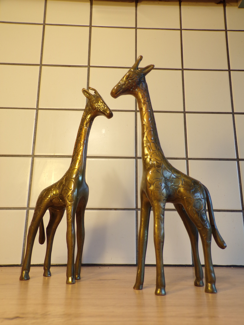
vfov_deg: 63.4
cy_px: 162
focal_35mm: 28
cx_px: 122
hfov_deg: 49.7
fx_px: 263
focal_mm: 5
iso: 100
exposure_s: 1/34
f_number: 3.1
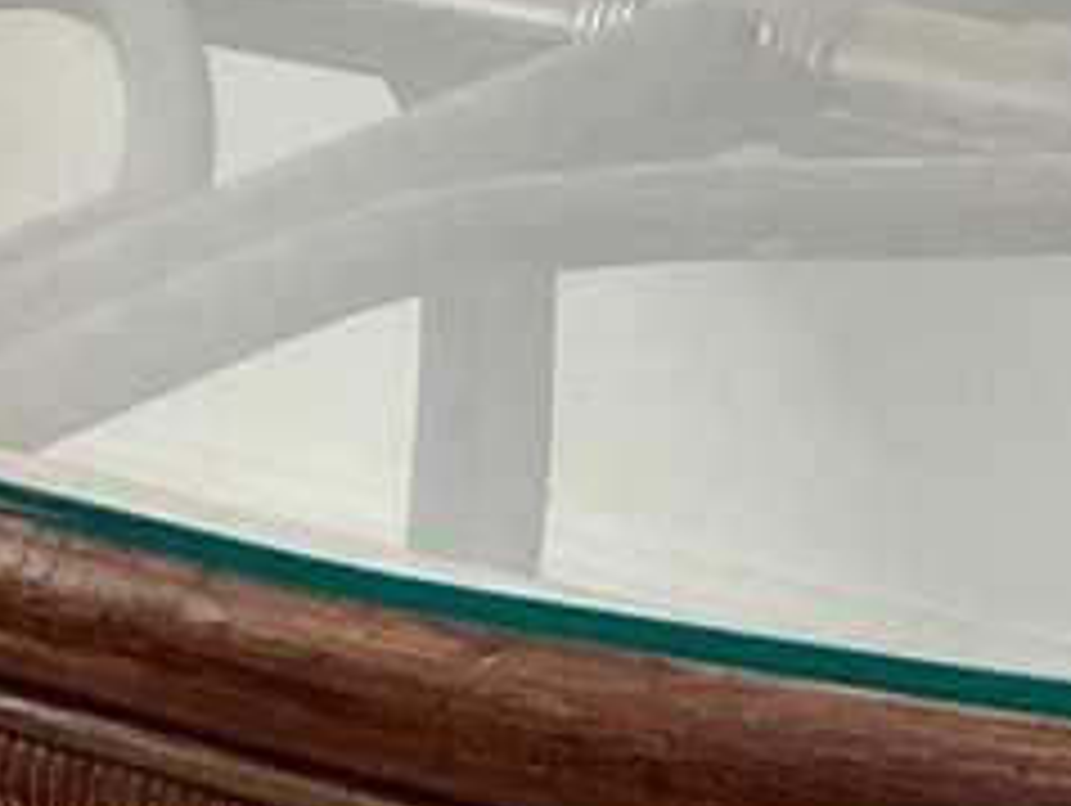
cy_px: 979
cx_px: 979
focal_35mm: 197
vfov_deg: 7.5
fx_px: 6101
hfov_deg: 10.0
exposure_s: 1/60
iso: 100
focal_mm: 3.3
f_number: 2.4
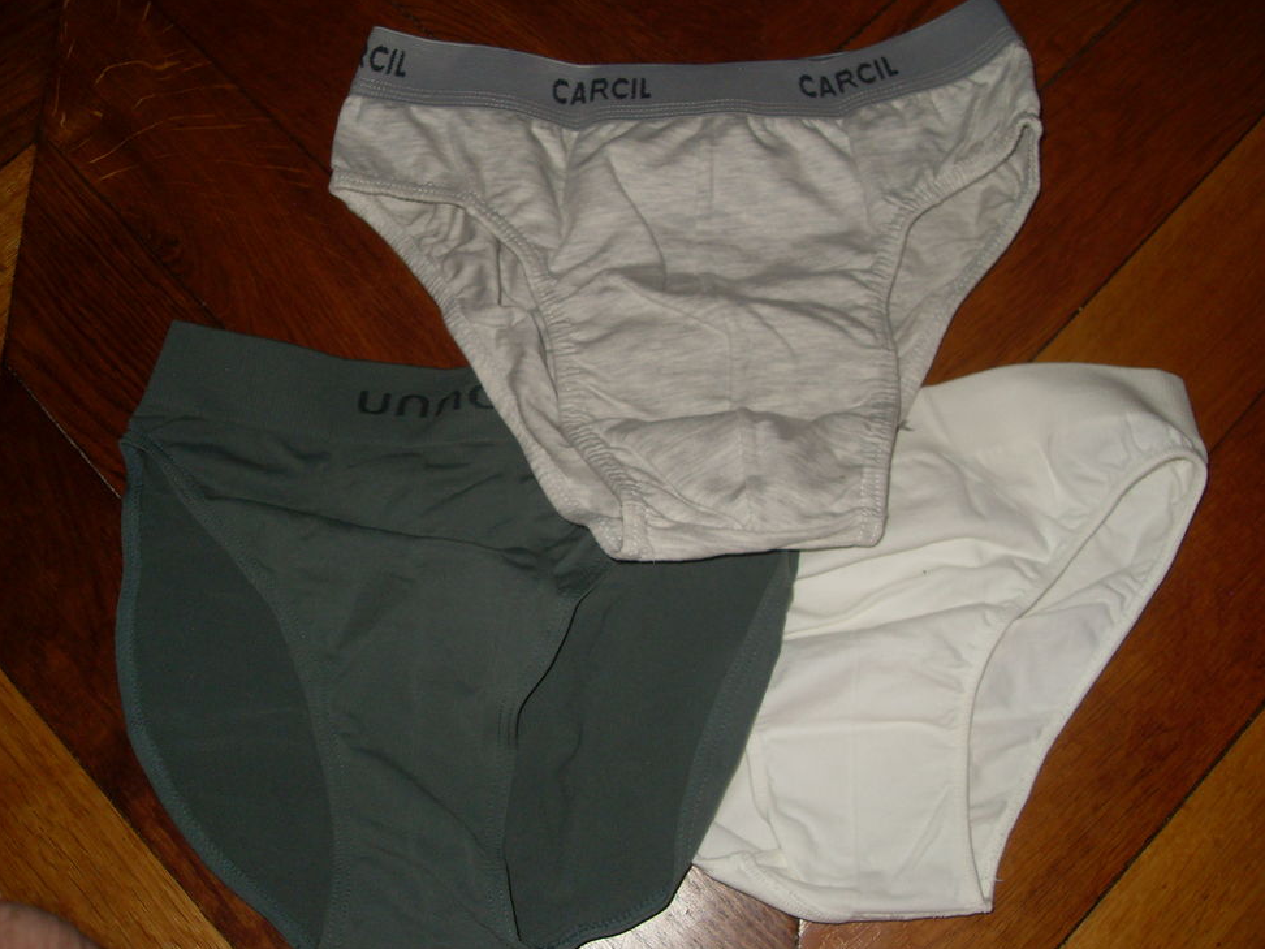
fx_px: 1316
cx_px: 626
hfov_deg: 51.4
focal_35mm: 36
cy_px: 473
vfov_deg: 39.7
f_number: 2.8
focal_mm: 6.3
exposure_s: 1/45
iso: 100
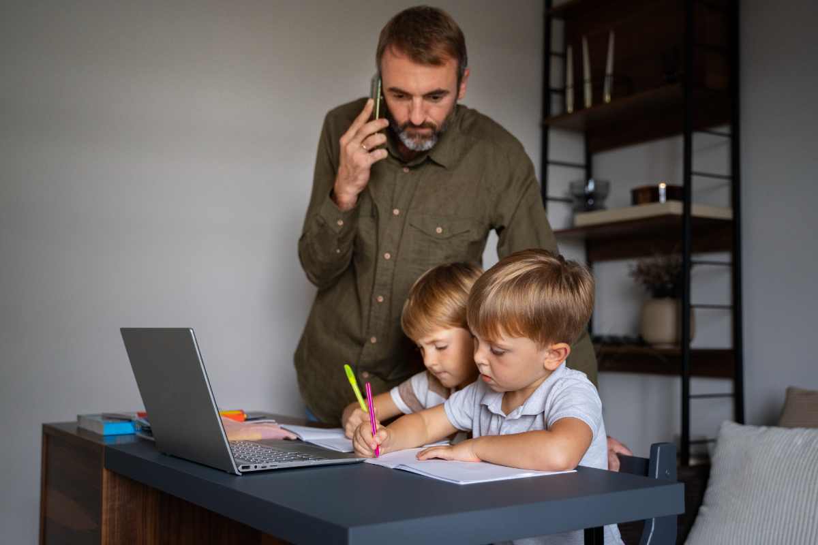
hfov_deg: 46.4
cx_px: 409
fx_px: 954
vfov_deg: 31.9
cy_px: 272
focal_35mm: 42
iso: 1600
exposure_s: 1/250
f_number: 2.8
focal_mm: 42
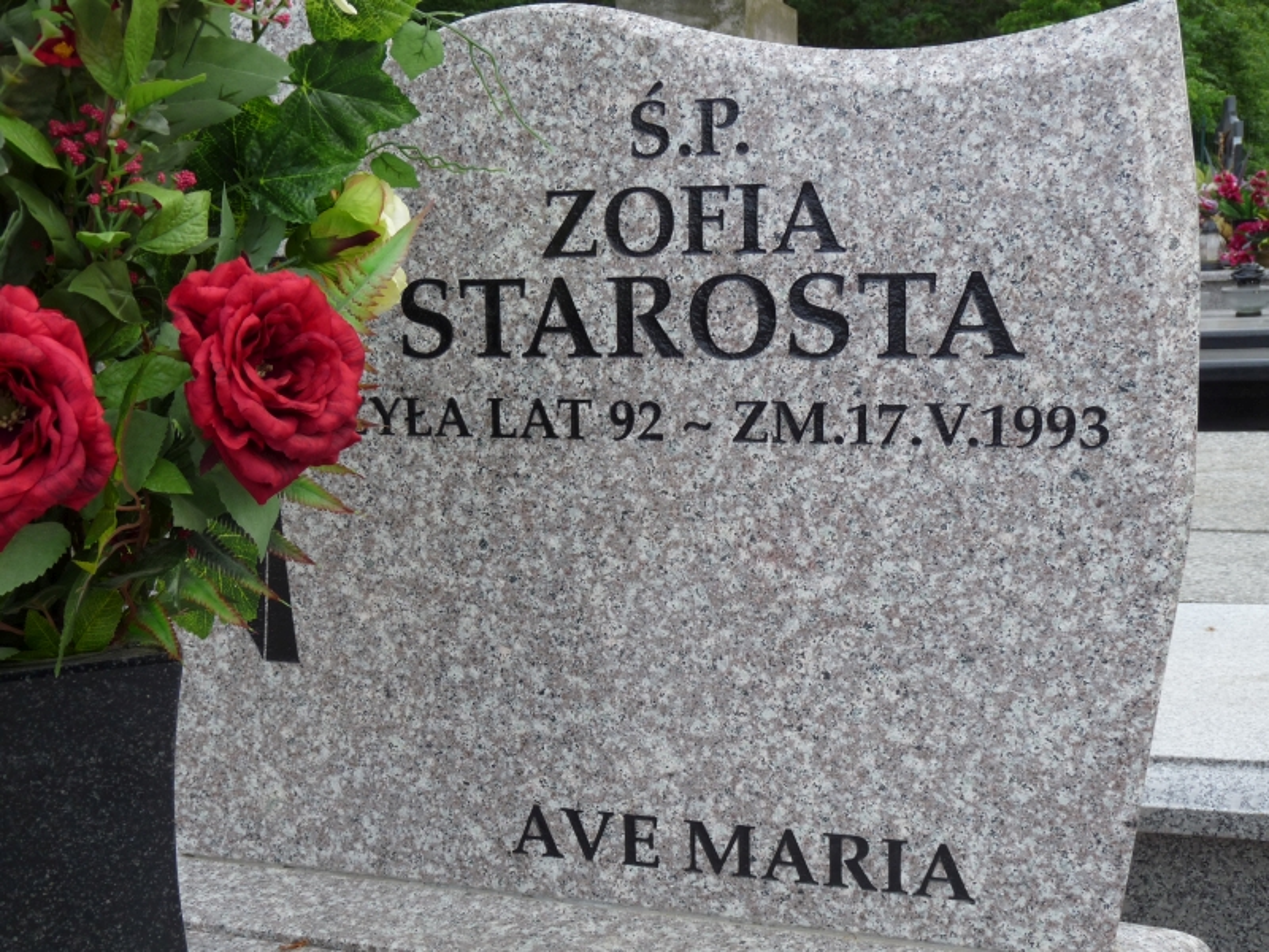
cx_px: 634
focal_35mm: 44
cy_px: 476
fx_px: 1613
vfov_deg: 32.9
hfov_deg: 42.9
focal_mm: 7.8
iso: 100
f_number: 4
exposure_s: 1/200
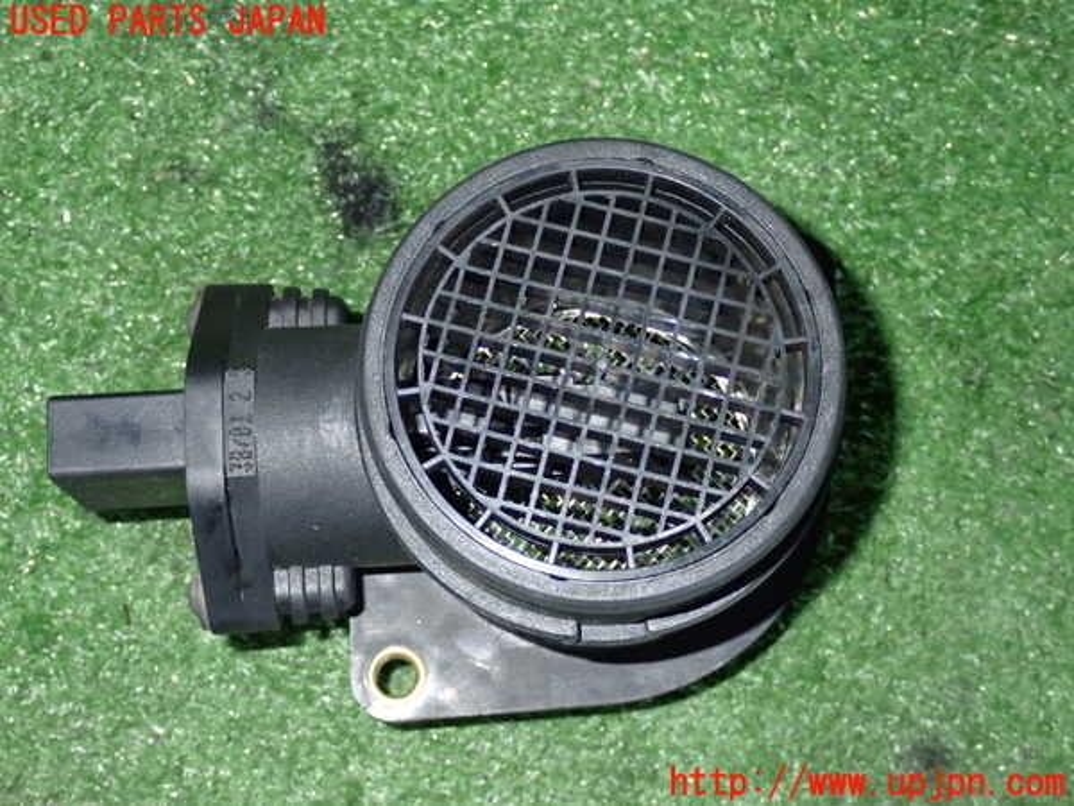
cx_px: 537
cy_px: 403
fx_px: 1924
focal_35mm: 62
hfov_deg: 31.2
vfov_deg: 23.7
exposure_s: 1/60
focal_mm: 11.09
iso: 800
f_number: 10
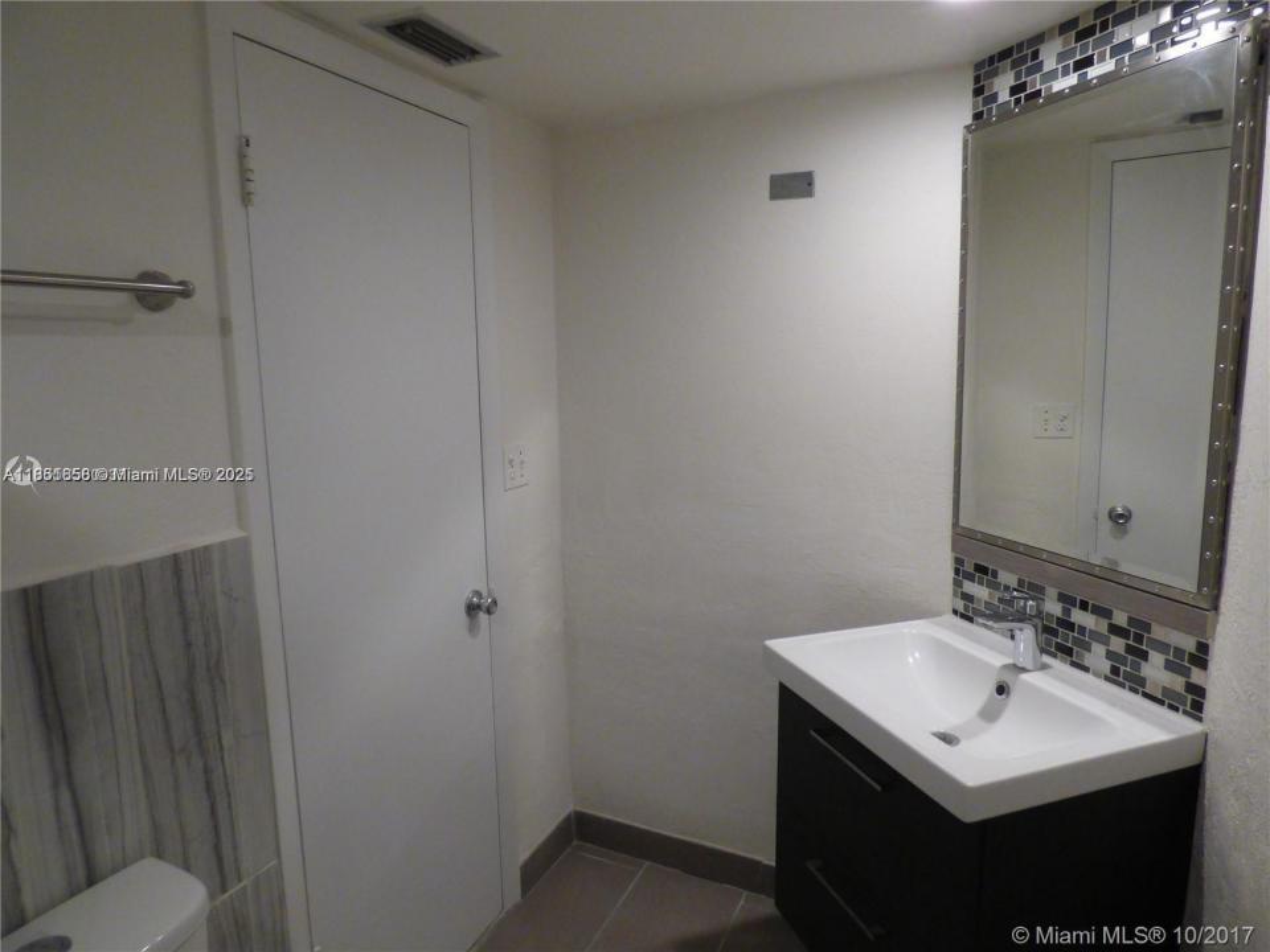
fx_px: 734
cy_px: 476
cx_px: 635
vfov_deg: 66.0
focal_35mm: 20
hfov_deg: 81.7
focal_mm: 3.58
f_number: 2.8
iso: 320
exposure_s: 1/60
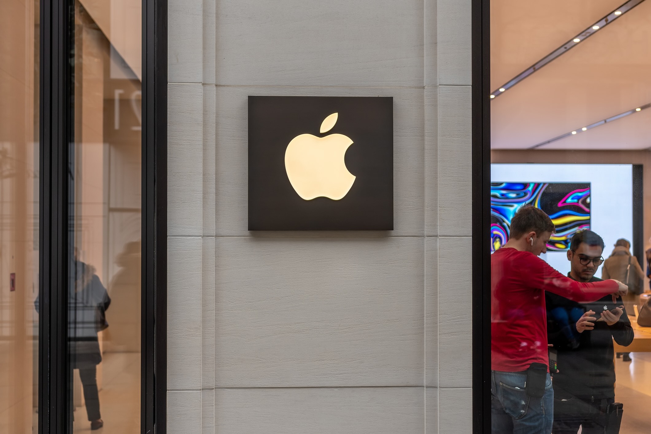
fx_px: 940
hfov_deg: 38.2
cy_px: 217
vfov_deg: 26.0
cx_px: 326
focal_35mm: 52
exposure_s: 1/160
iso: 100
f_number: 2.8
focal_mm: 35
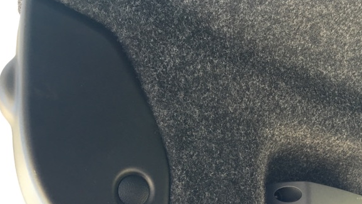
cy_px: 146
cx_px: 197
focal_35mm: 35
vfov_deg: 33.2
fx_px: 336
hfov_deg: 56.6
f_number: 2.2
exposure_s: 1/30
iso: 40
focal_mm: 4.15
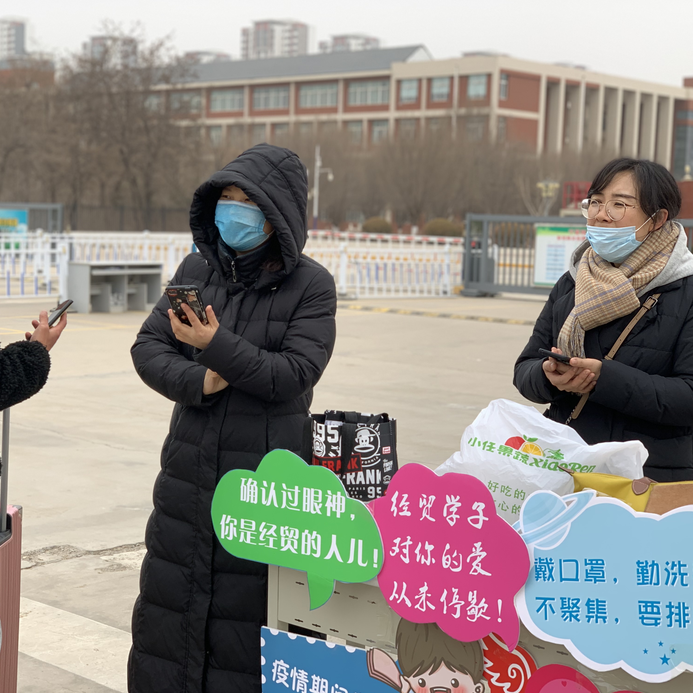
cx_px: 276
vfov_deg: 27.7
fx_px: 1404
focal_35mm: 62
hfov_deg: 27.7
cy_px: 349
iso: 16
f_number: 2.4
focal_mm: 6
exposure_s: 1/197
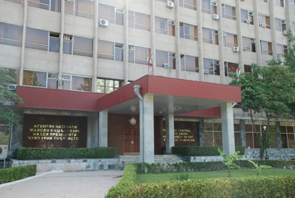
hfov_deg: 53.1
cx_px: 148
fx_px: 295
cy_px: 99
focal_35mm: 36
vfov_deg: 37.0
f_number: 5.6
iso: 200
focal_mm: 24
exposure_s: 1/125
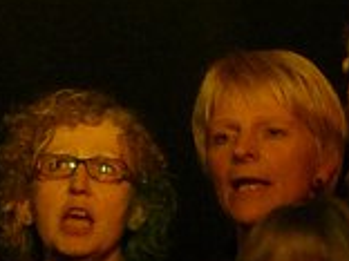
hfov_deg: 3.5
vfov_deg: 2.7
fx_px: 5616
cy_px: 538
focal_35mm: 557
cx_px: 602
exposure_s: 1/8
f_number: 3.8
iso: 200
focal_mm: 13
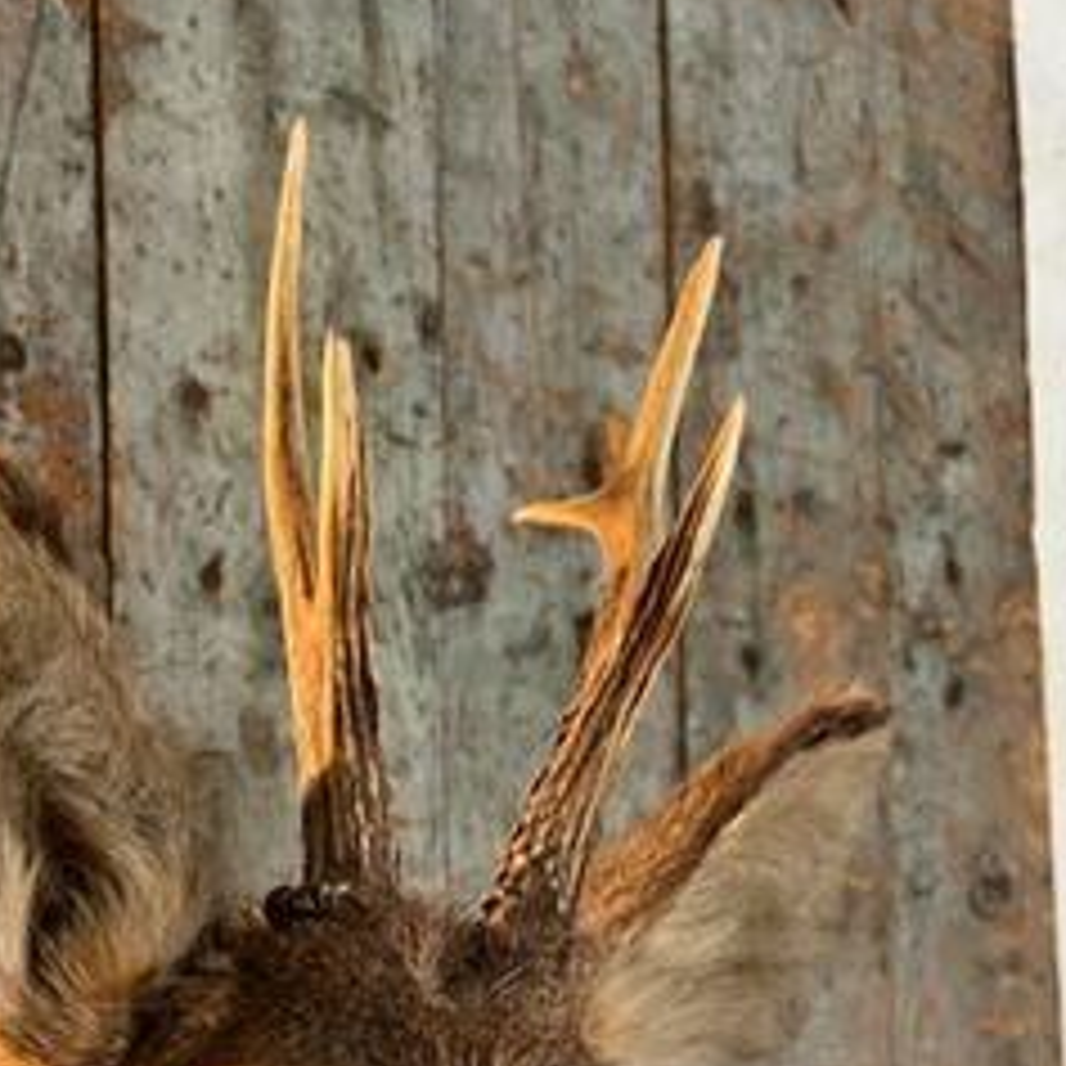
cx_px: 310
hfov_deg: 27.5
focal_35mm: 62
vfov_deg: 25.6
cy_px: 1178
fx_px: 2160
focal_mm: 5.1
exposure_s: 1/50
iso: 250
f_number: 1.6
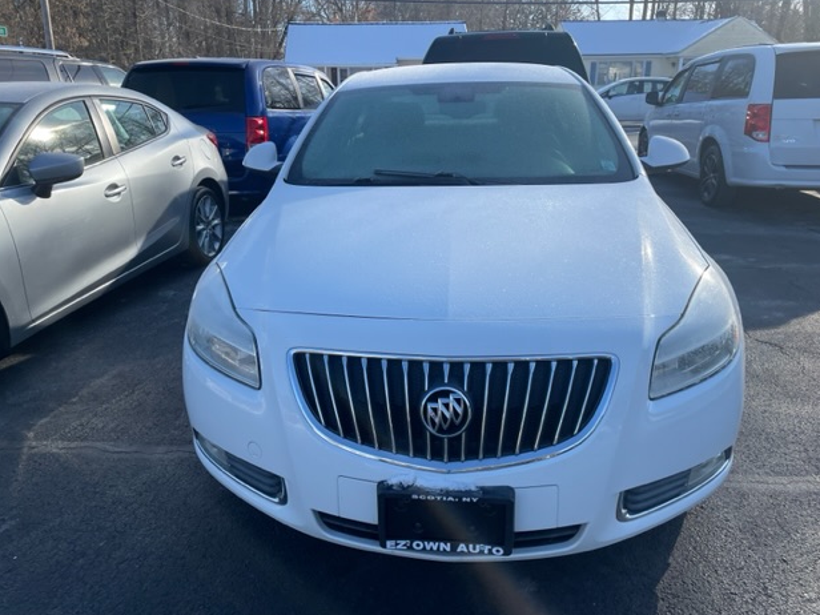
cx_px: 402
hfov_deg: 65.3
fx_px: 640
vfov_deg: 51.4
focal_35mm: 27
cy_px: 305
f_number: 1.6
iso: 32
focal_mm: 4.2
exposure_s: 1/1642
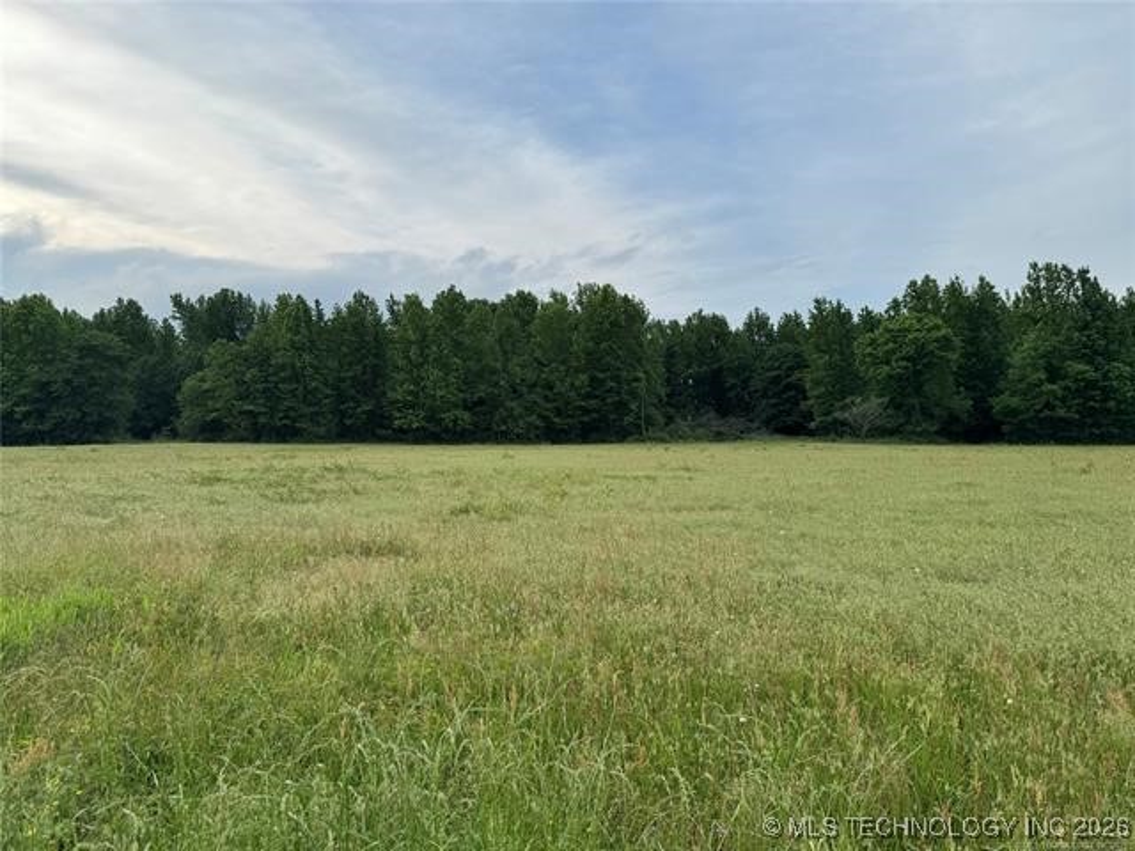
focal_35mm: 24
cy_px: 426
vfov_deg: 56.8
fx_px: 787
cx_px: 568
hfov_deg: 71.6
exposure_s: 1/1923
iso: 80
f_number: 1.78
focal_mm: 6.76
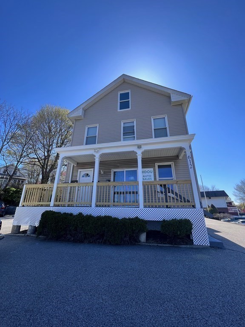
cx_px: 122
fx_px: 123
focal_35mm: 13
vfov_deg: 106.2
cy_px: 164
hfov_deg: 89.9
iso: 32
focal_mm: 1.57
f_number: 1.8
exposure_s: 1/541
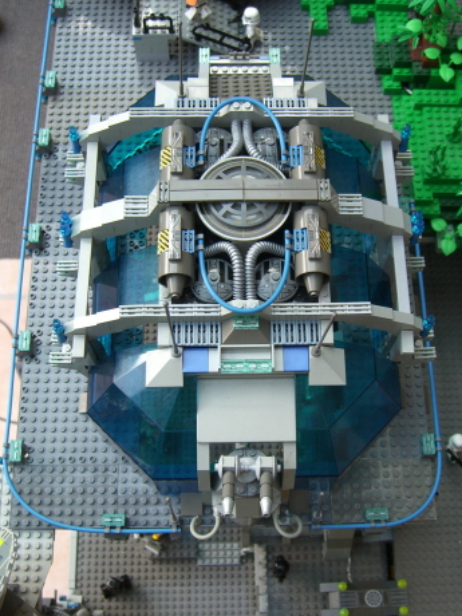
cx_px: 257
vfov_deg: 42.9
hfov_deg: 32.8
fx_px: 783
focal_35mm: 44
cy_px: 322
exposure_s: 1/60
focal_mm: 7.9
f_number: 2.8
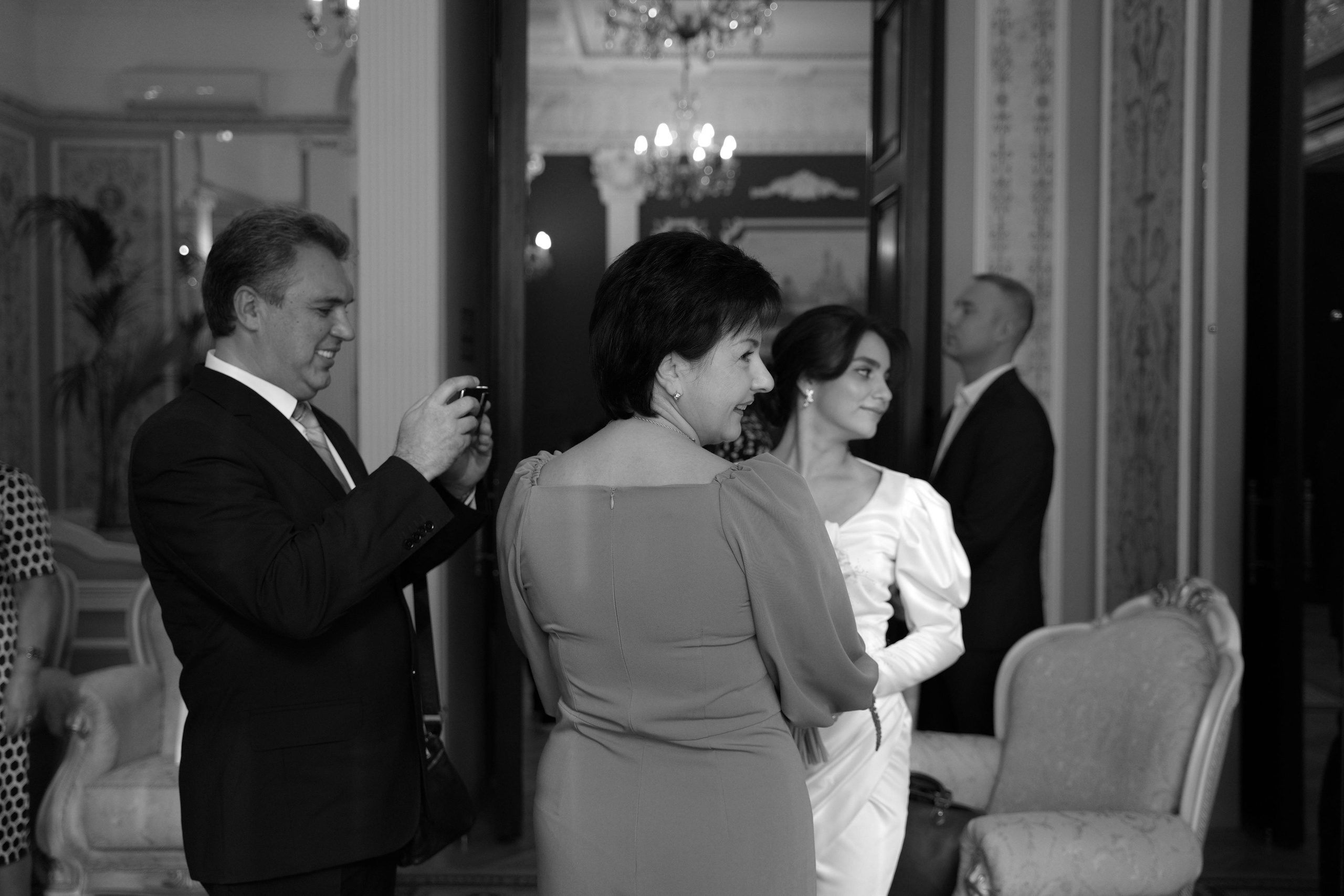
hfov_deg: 48.5
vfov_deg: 33.4
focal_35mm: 40
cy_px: 448
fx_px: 1493
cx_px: 672
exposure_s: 1/800
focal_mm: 40
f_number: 2.8
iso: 1250
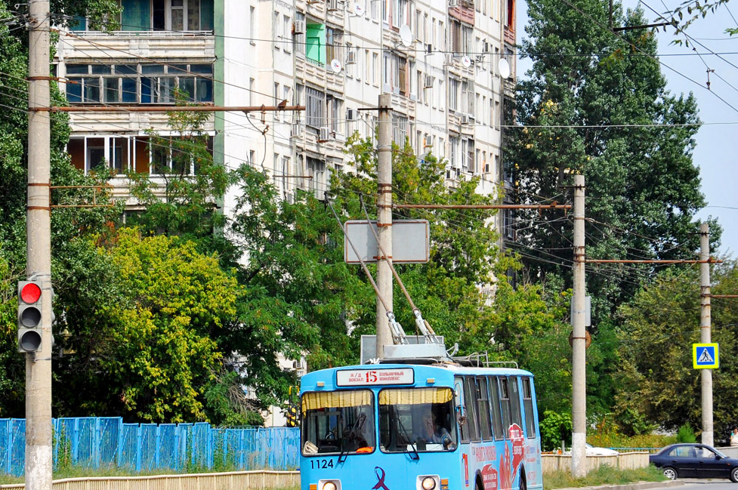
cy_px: 304
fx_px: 4293
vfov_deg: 6.5
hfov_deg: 9.8
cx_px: 403
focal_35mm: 210
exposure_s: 1/500
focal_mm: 105
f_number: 8
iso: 200
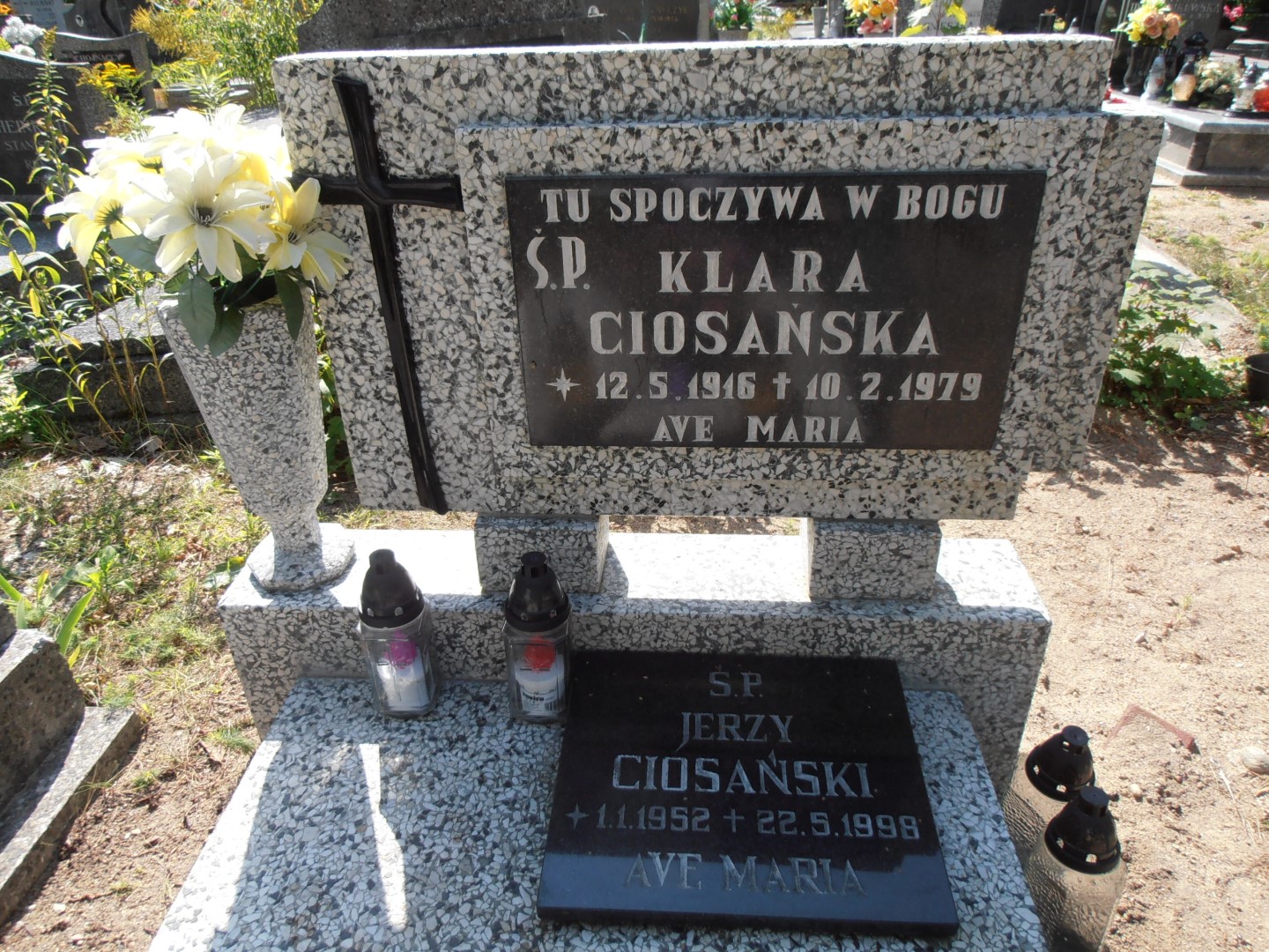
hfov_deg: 71.6
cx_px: 634
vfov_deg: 56.8
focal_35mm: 24
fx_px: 880
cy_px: 476
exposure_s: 1/500
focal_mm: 4.2
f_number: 3
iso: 80
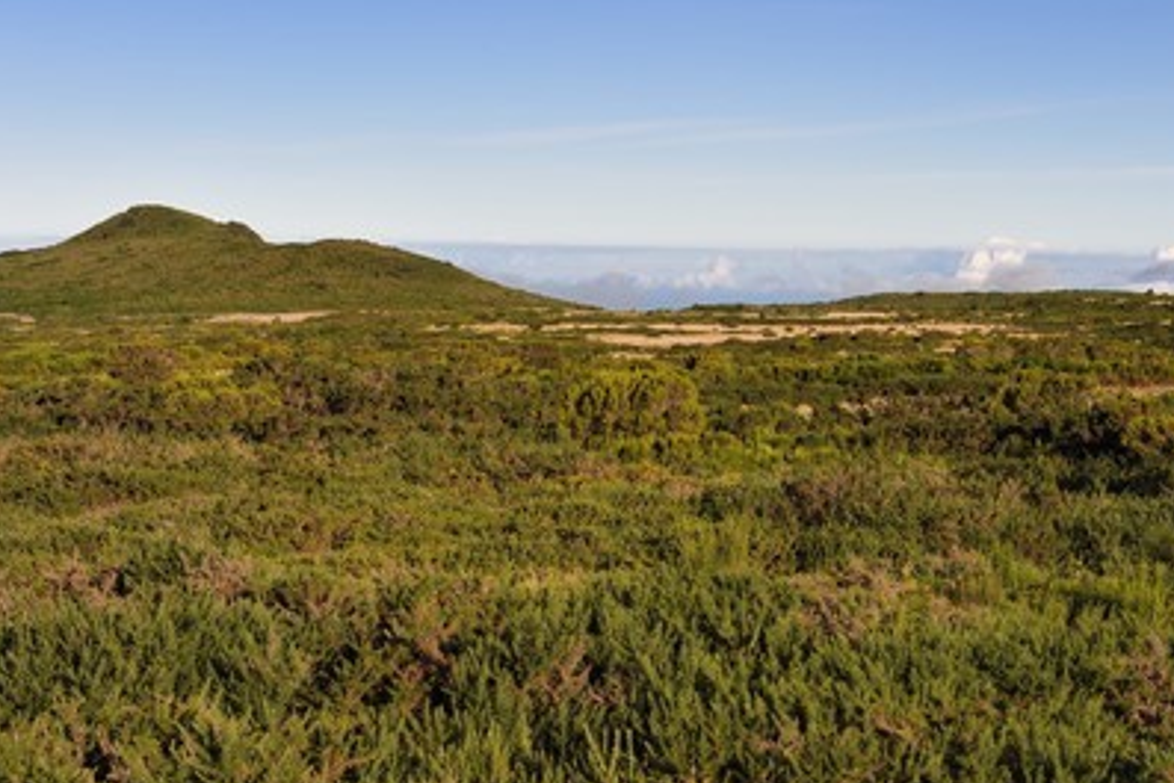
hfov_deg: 27.3
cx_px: 606
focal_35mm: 74
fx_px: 2414
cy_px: 399
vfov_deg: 18.4
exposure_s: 1/400
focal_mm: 70
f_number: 13
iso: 200
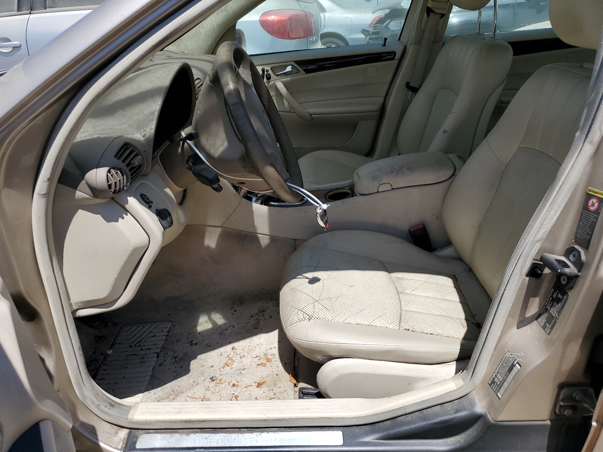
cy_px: 226
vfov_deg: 53.1
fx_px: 453
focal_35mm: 26
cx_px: 302
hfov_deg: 67.3
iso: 50
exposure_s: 1/3333
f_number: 1.5
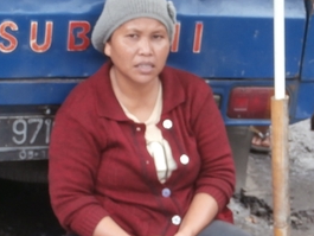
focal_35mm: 129
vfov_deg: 11.4
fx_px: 1171
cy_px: 200
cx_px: 158
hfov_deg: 15.3
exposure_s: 1/50
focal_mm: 10.11
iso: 125
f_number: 4.5
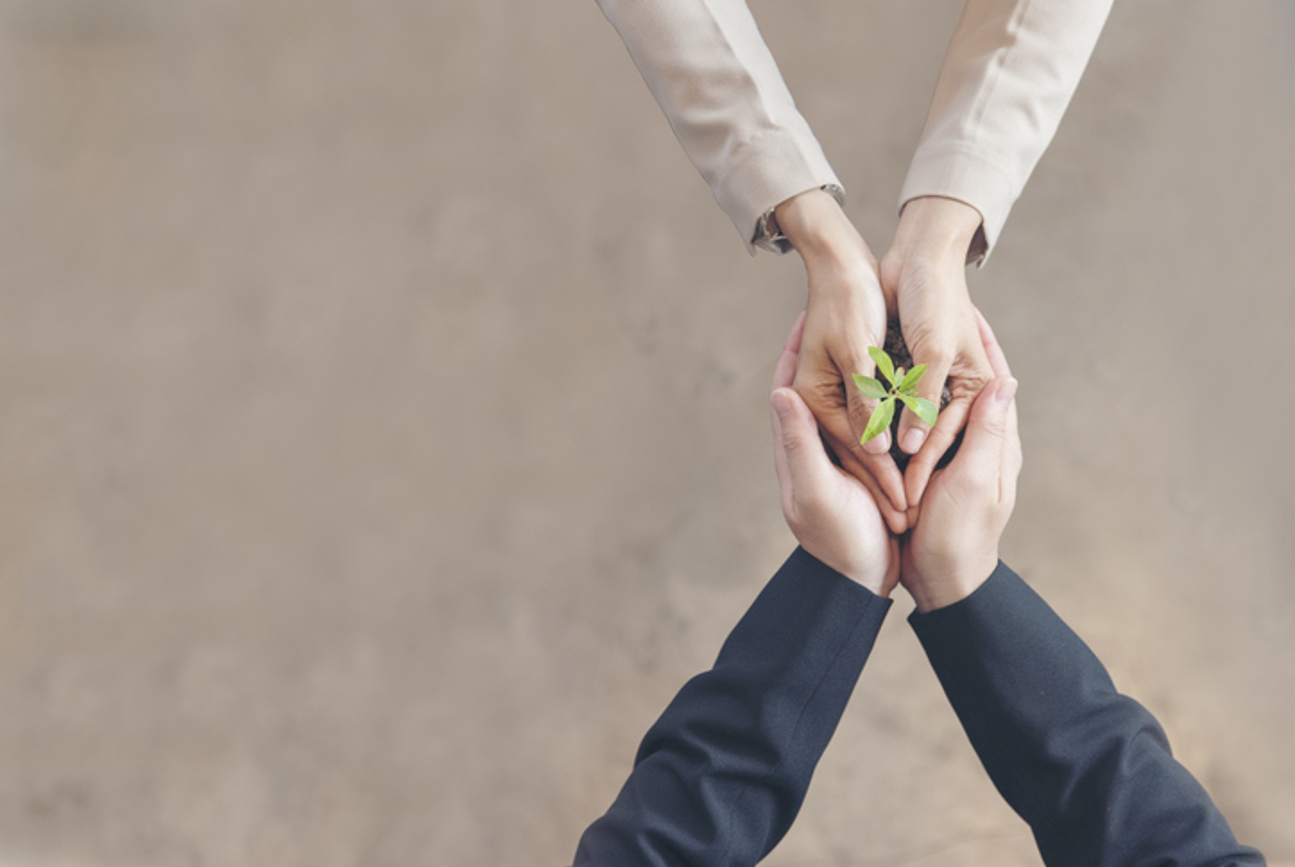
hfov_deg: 17.0
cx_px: 648
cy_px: 434
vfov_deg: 11.5
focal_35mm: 120
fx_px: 4322
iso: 800
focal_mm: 120
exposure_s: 1/160
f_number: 4
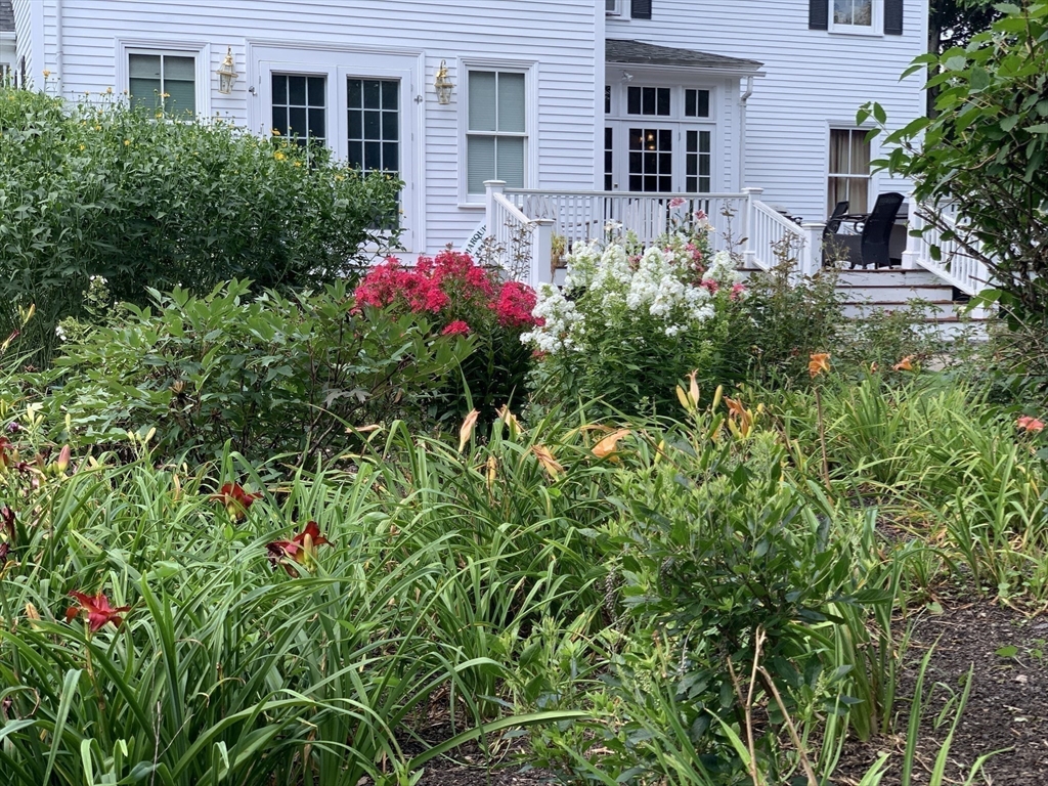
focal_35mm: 52
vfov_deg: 28.0
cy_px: 393
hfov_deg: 36.8
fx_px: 1574
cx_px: 524
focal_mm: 6
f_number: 2.4
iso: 16
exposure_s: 1/221
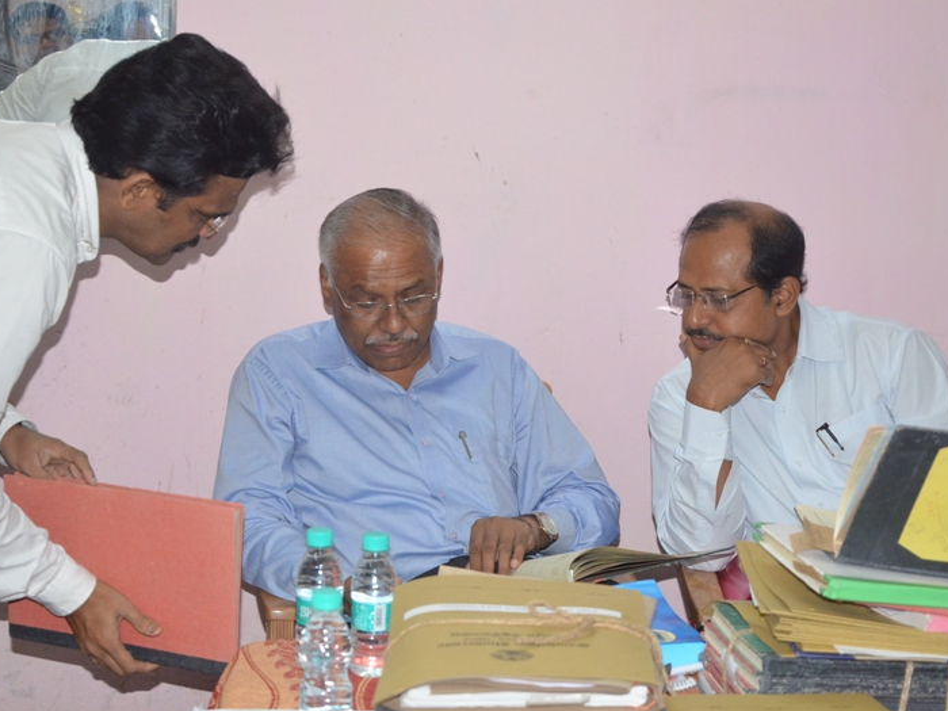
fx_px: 2164
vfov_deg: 18.7
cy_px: 358
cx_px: 478
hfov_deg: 24.7
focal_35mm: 79
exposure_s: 1/125
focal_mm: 48
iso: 2500
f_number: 5.6
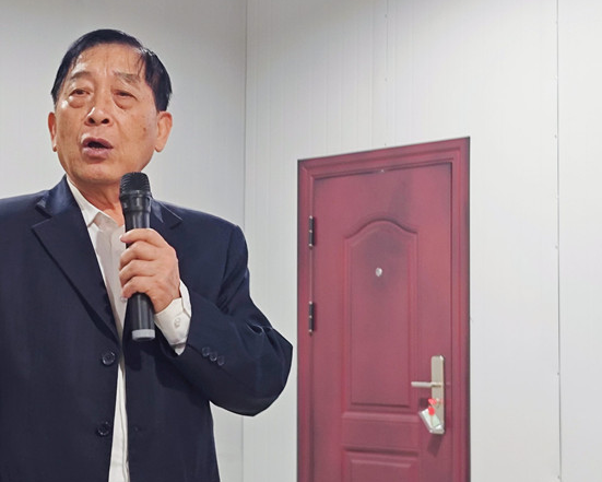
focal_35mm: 88
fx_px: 1568
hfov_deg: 21.5
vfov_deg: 17.5
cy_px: 238
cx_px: 144
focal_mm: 6.68
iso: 250
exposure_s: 1/60
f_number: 1.42
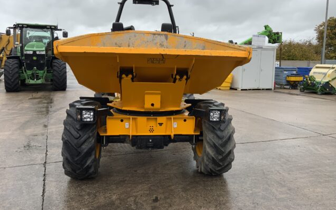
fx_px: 284
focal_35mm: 31
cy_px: 87
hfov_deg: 61.2
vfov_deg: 40.5
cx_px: 169
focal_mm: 3
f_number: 1.8
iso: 16
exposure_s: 1/335
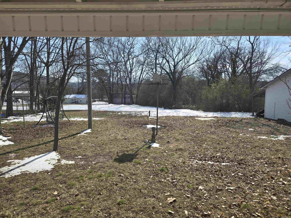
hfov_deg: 73.9
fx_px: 193
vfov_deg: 58.9
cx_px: 146
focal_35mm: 23
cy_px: 109
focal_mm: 5.4
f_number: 1.8
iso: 25
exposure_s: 1/1425
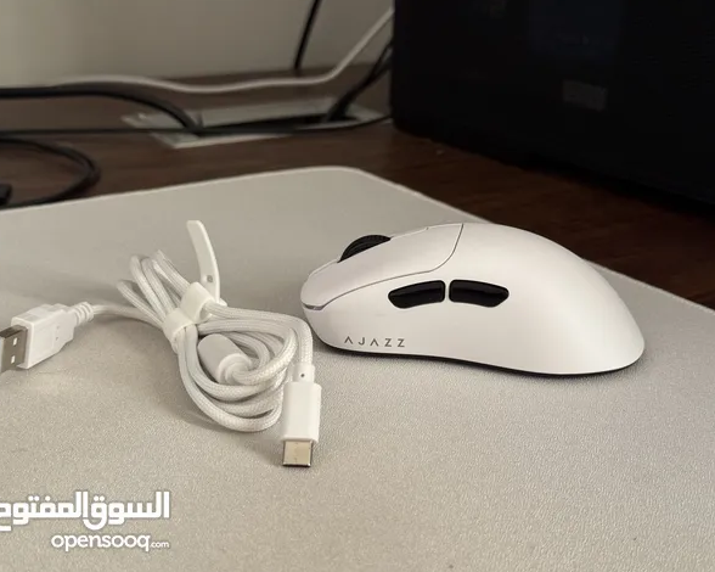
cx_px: 351
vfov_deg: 29.7
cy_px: 288
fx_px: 1079
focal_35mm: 51
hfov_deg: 36.7
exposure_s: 1/40
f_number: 1.78
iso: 400
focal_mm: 6.76
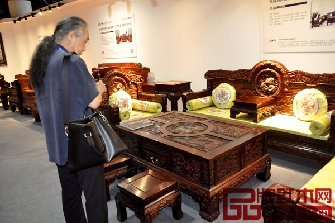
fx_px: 251
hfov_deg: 67.4
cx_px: 168
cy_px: 112
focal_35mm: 27
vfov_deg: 47.9
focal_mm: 18
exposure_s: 1/30
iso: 2500
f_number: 5.6
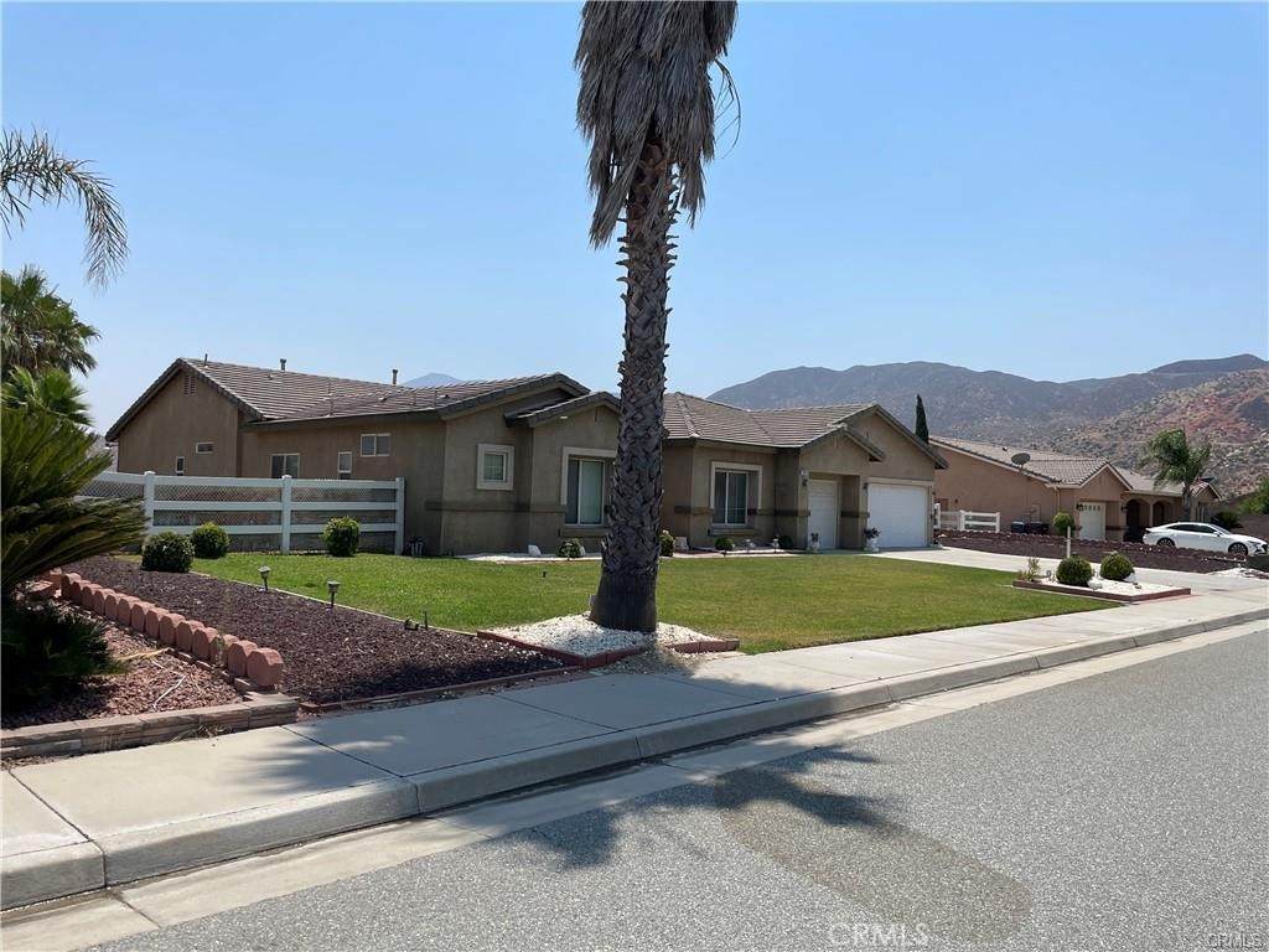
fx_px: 953
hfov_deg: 67.3
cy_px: 476
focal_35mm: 26
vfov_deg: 53.1
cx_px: 634
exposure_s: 1/5291
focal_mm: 4.2
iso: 32
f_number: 1.6
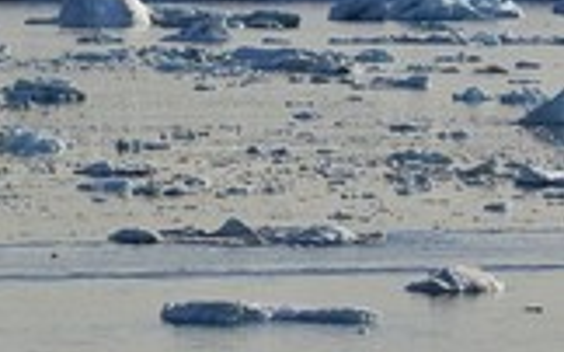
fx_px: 11367
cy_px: 118
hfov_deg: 2.8
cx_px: -164
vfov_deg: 1.8
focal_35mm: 740
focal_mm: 280
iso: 200
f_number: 10
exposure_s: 1/640
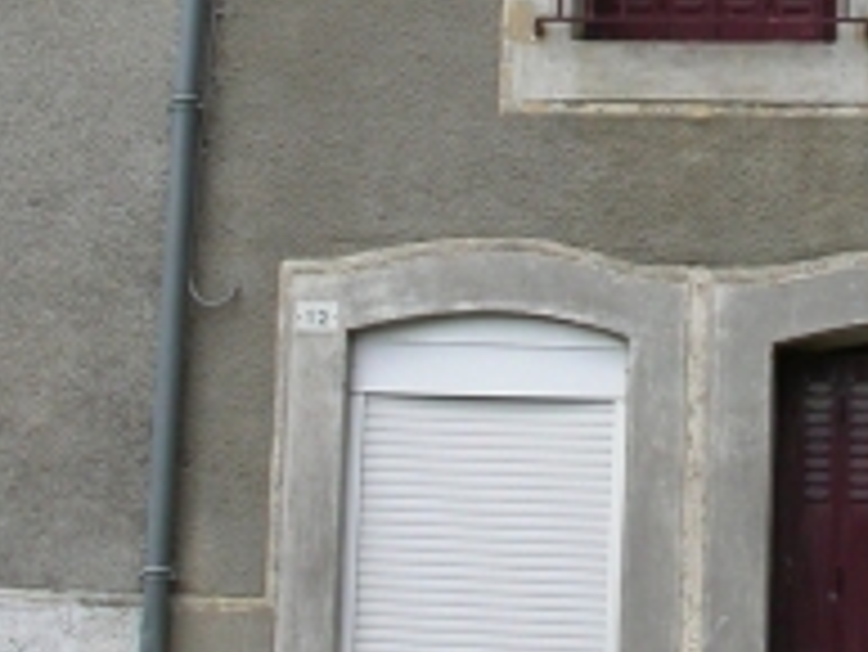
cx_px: 774
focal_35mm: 114
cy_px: -112
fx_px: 2860
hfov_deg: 17.0
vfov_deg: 12.7
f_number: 6.9
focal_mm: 8.9
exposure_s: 1/239
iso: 100
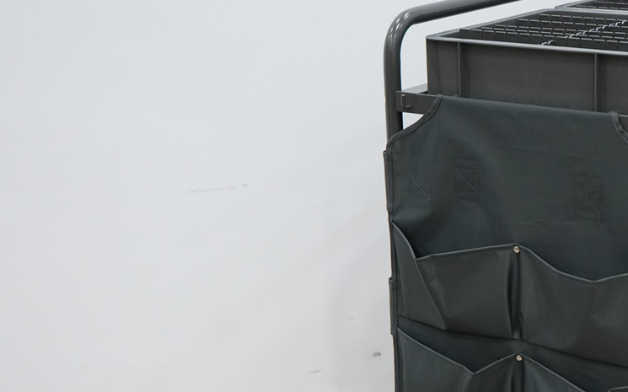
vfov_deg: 16.4
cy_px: 373
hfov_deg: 25.9
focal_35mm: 78
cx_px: 523
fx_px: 1334
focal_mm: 38
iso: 2500
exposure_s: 1/160
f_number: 4
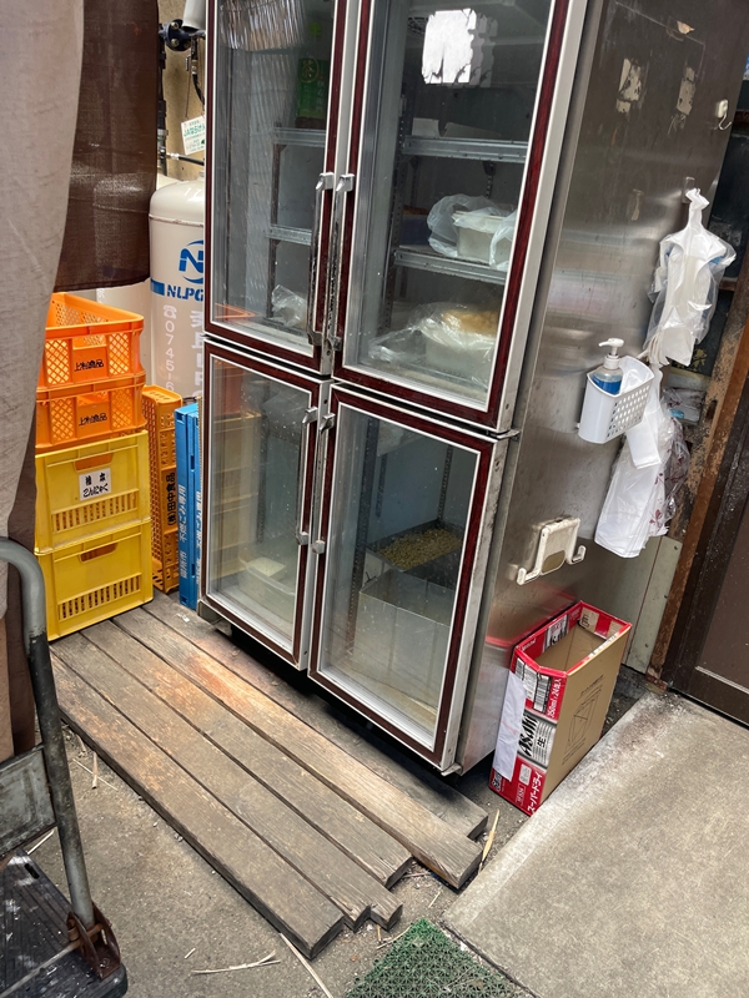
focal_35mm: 26
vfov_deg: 67.3
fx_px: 750
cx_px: 374
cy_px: 499
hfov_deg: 53.1
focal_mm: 4.2
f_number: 1.6
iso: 32
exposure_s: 1/456
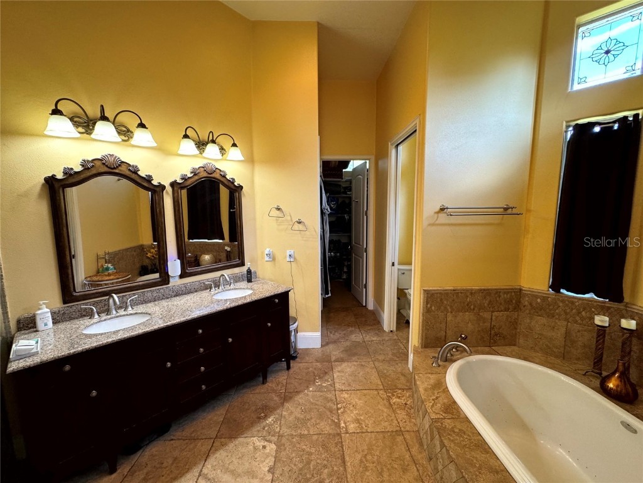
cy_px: 242
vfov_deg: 85.7
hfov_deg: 102.1
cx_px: 322
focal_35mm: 14
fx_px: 260
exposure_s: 1/120
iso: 250
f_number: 2.2
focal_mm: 2.22
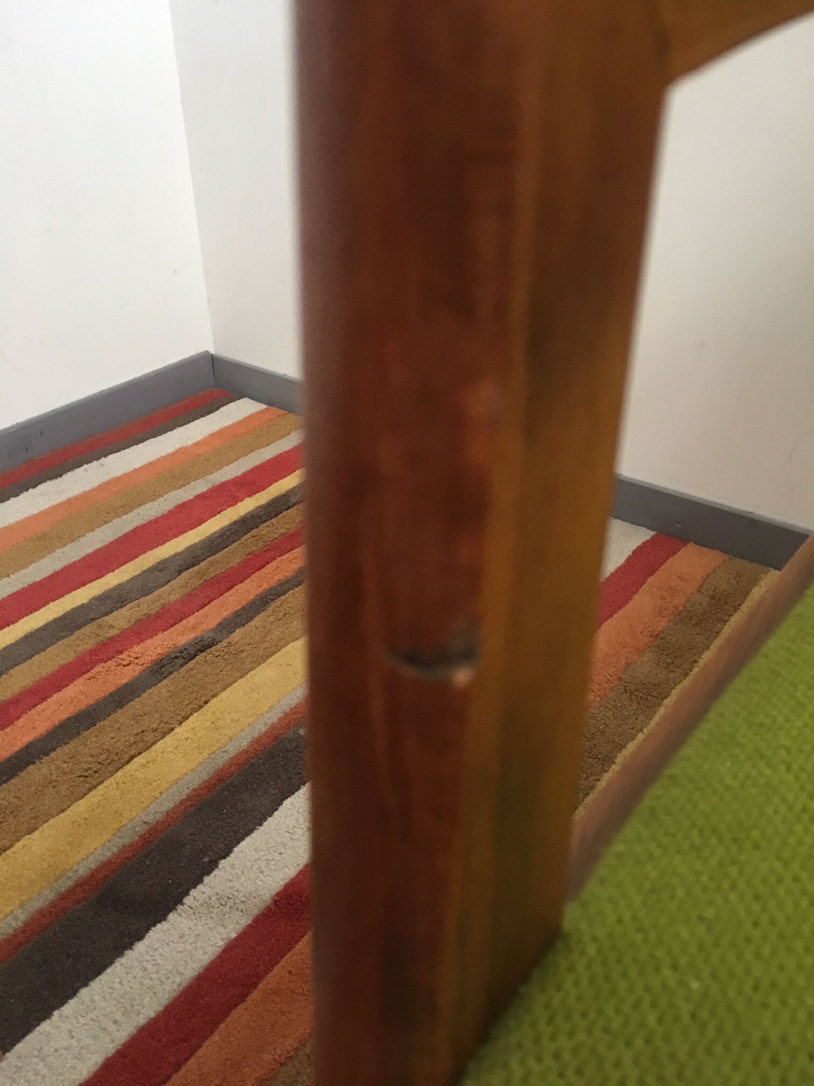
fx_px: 909
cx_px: 407
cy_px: 543
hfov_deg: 48.2
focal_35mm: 29
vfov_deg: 61.7
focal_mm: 4.15
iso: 200
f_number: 2.2
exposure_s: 1/33
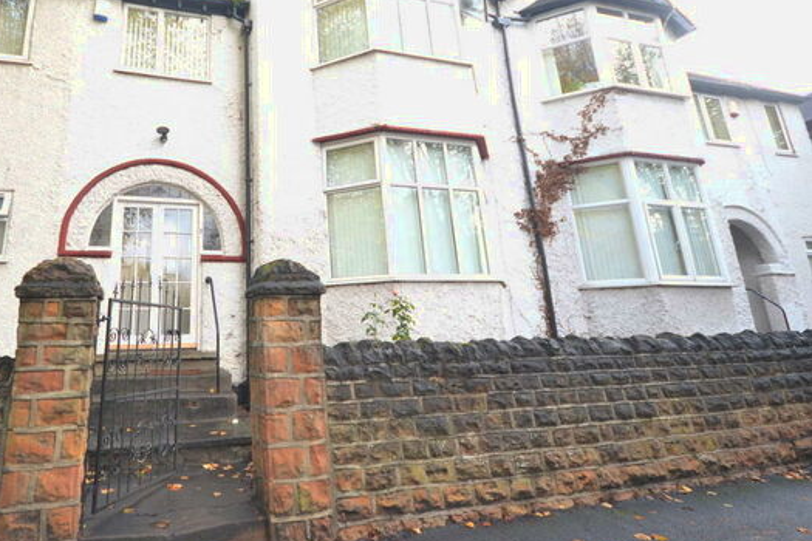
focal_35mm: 20
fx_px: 451
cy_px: 194
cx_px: 272
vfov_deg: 60.9
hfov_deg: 81.2
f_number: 5.6
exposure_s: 1/125
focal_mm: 10
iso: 400
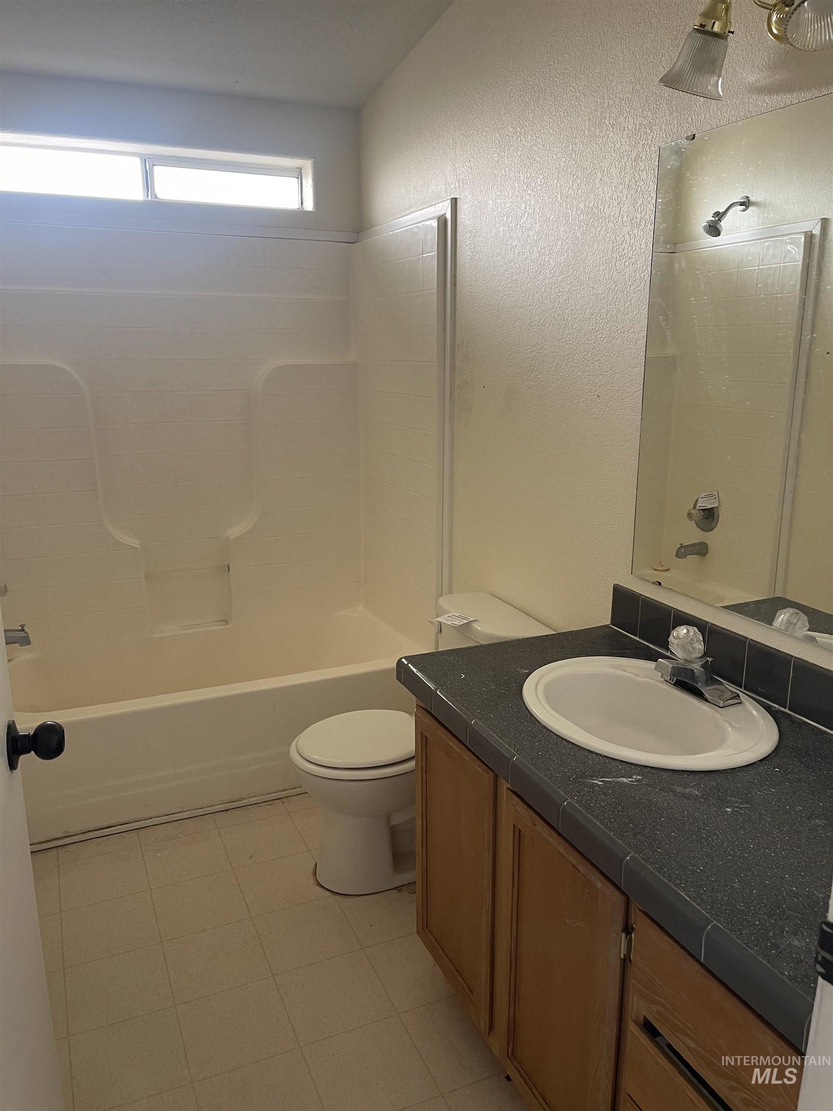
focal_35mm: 25
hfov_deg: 54.9
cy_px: 556
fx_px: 802
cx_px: 416
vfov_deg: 69.4
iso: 160
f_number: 1.6
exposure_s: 1/60
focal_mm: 5.1
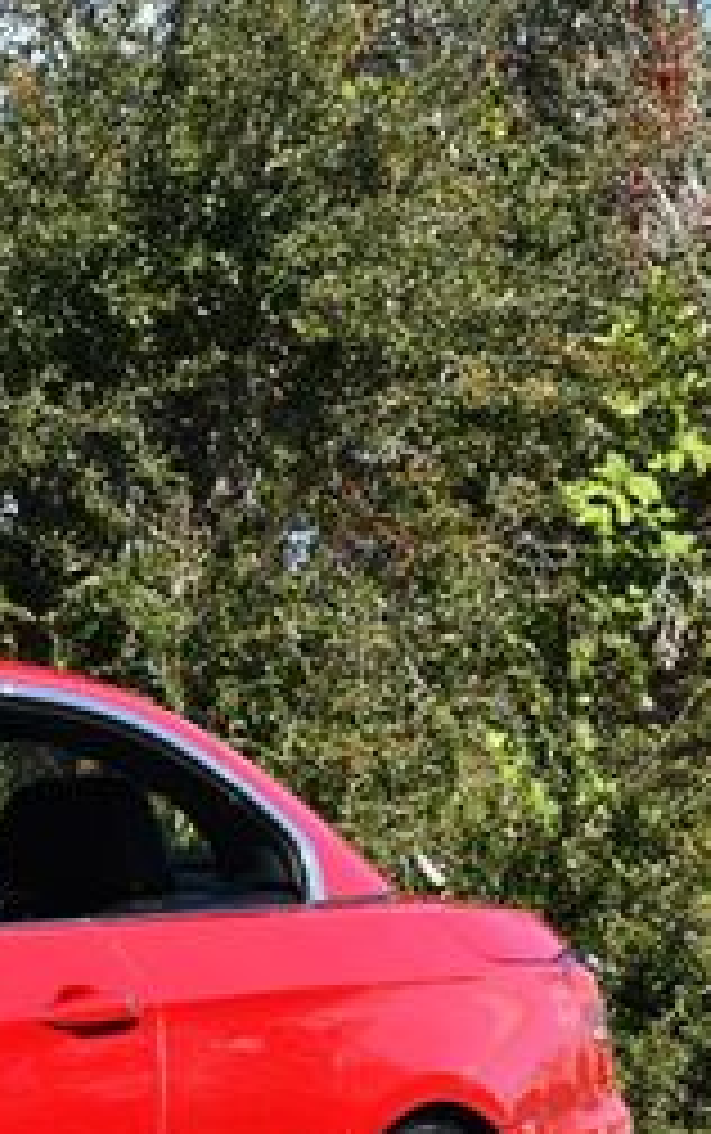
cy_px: 940
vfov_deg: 14.3
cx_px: -666
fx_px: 4485
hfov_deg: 8.6
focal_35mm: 145
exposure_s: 1/250
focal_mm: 28
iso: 100
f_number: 8
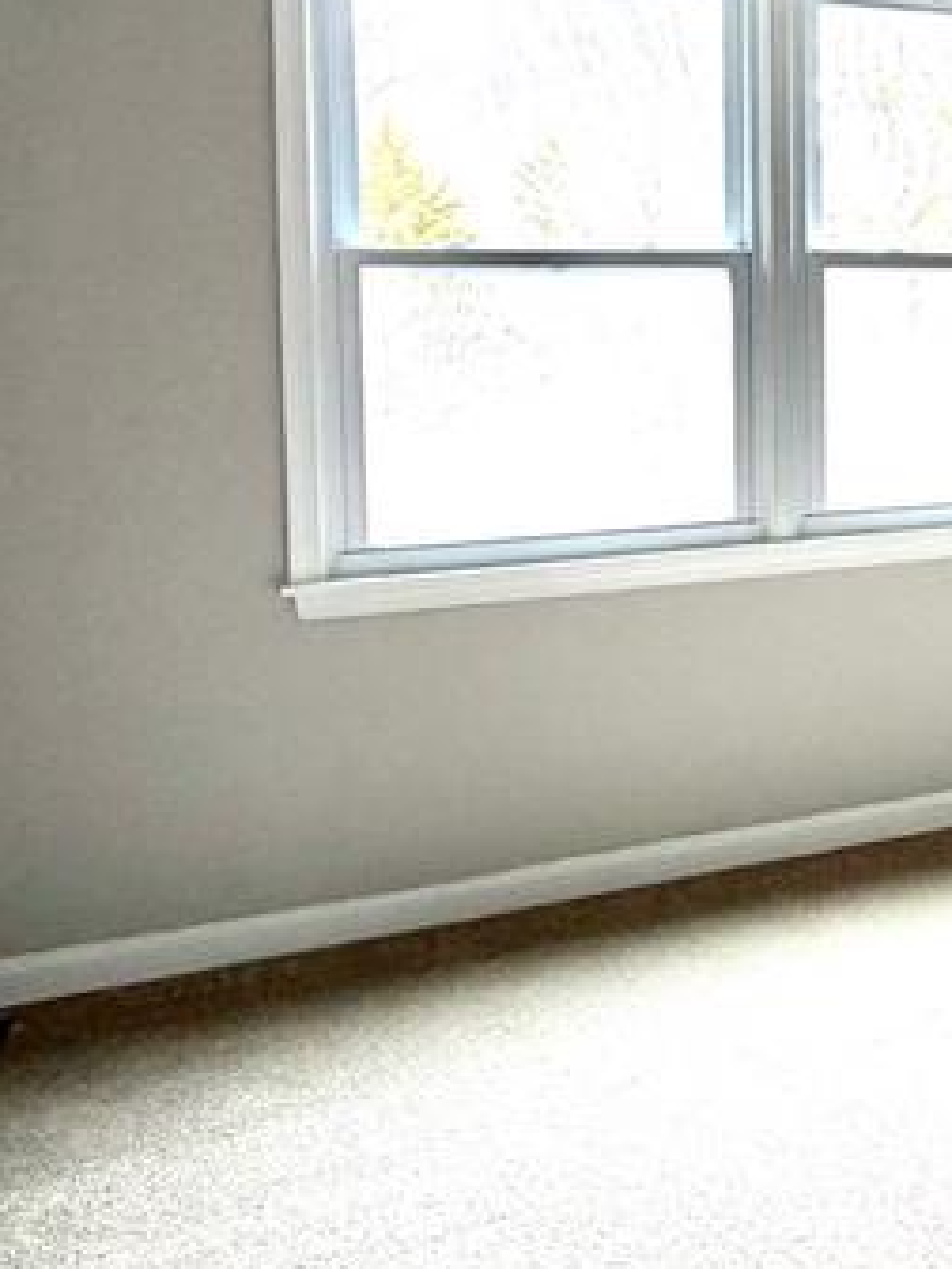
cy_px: 389
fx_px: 1650
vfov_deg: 41.3
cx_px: 1284
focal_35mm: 45
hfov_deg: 26.5
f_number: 2.2
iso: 160
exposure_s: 1/60
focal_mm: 2.22
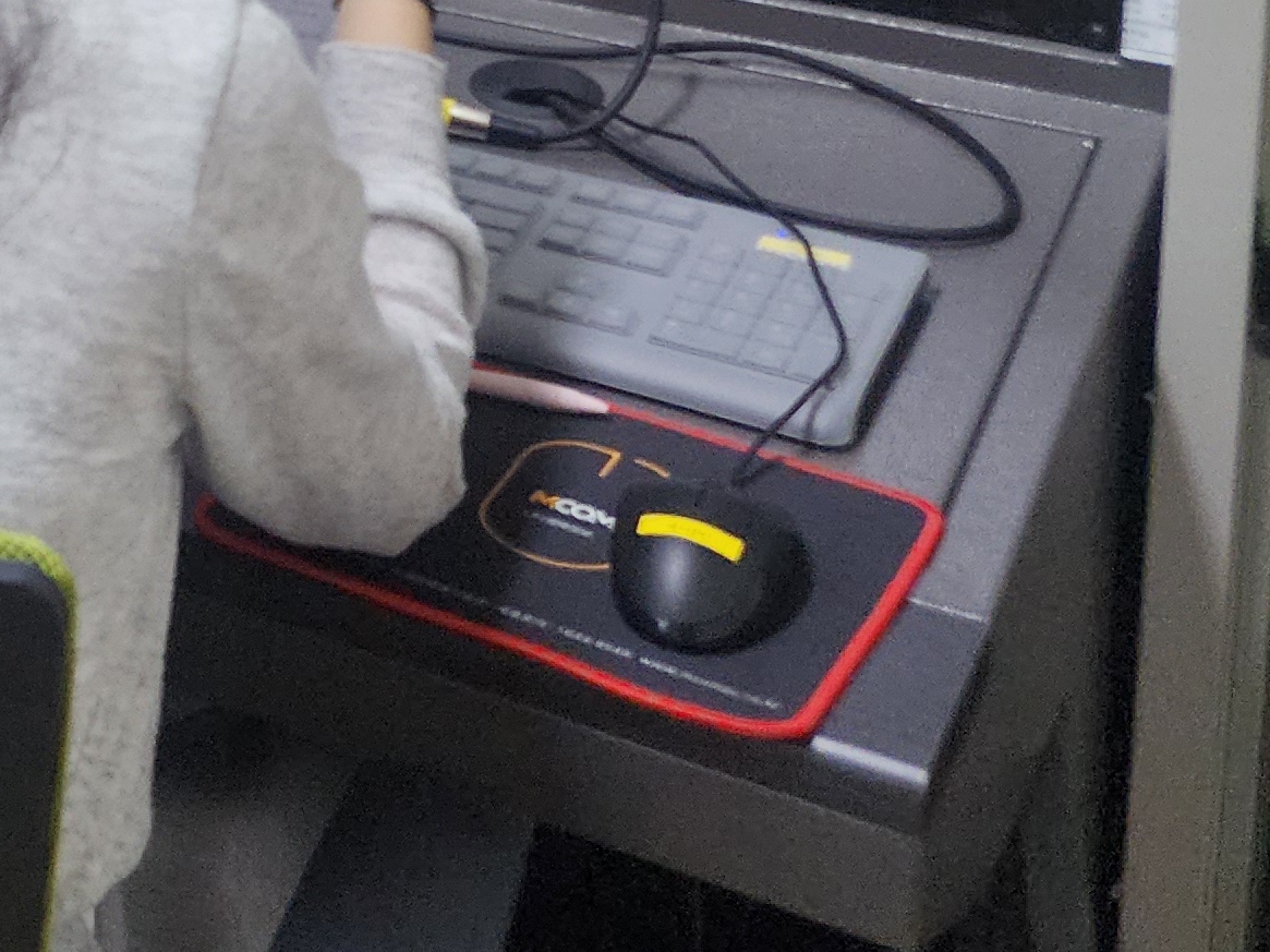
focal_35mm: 79
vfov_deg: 16.7
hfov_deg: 19.6
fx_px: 2897
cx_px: -904
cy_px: -549
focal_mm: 6.4
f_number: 1.8
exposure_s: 1/120
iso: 250
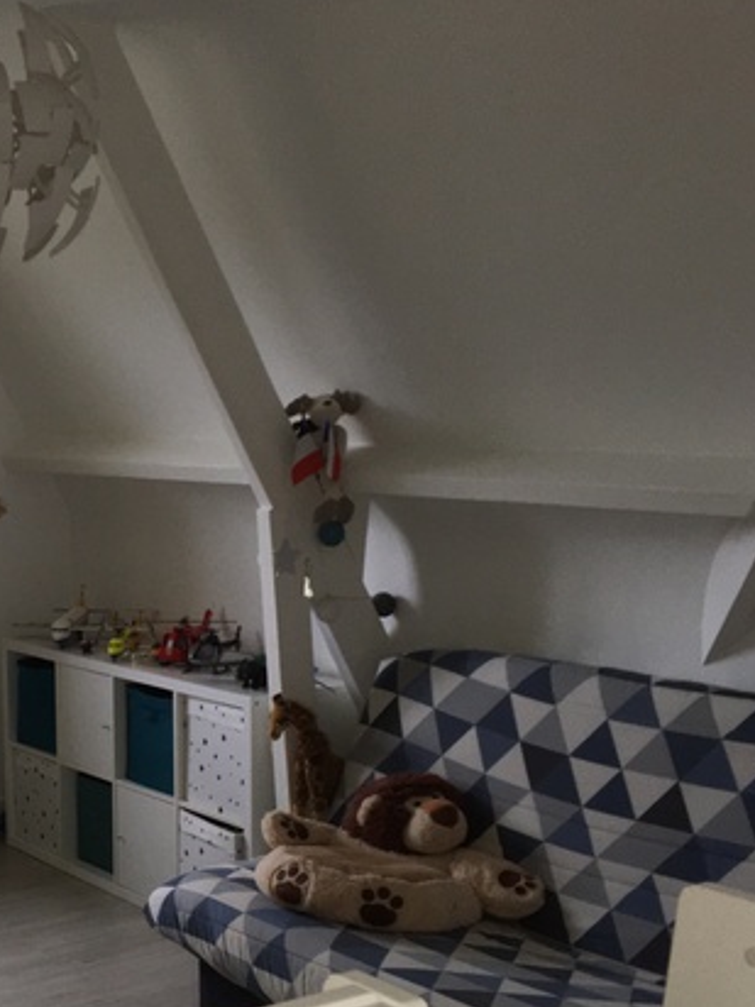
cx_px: 100
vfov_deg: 35.3
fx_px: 1570
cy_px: 640
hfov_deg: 26.3
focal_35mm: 54
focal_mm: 4.15
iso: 64
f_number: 2.2
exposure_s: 1/33
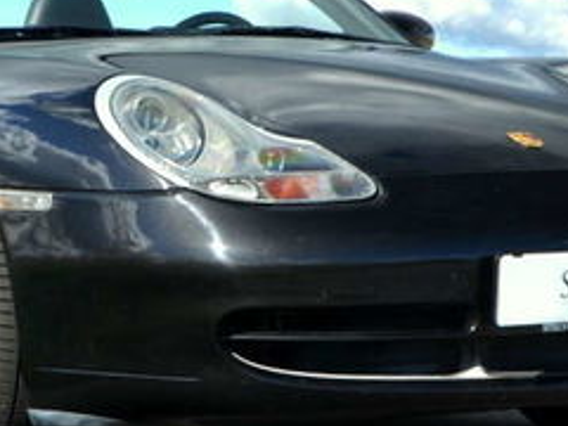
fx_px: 2117
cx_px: 204
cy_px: 225
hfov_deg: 15.3
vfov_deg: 11.5
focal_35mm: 129
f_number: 8
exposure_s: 1/250
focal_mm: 28
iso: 160
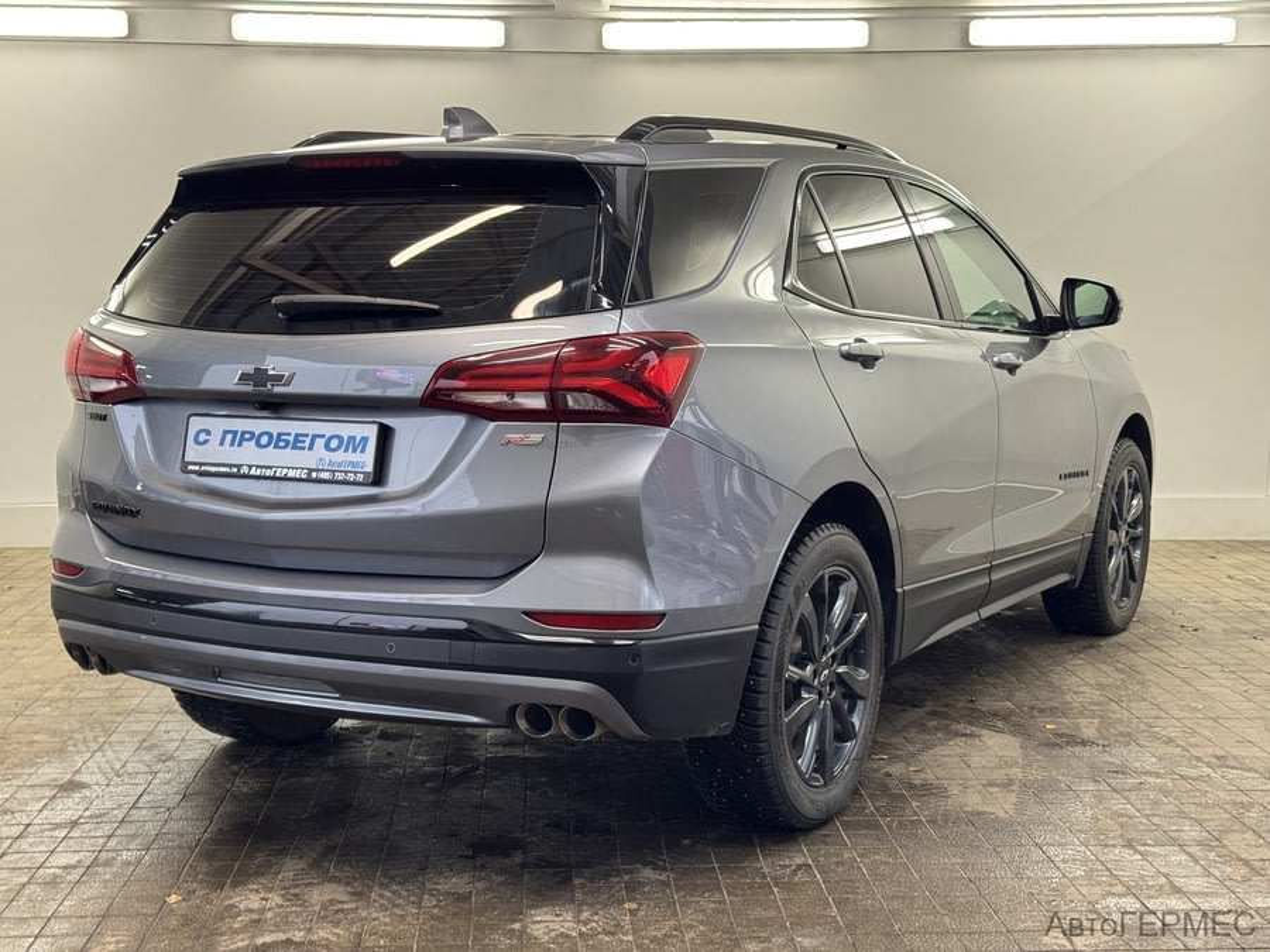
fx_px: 1761
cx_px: 635
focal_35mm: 48
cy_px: 476
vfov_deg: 30.3
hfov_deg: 39.7
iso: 125
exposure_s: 1/100
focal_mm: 6.76
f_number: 1.78
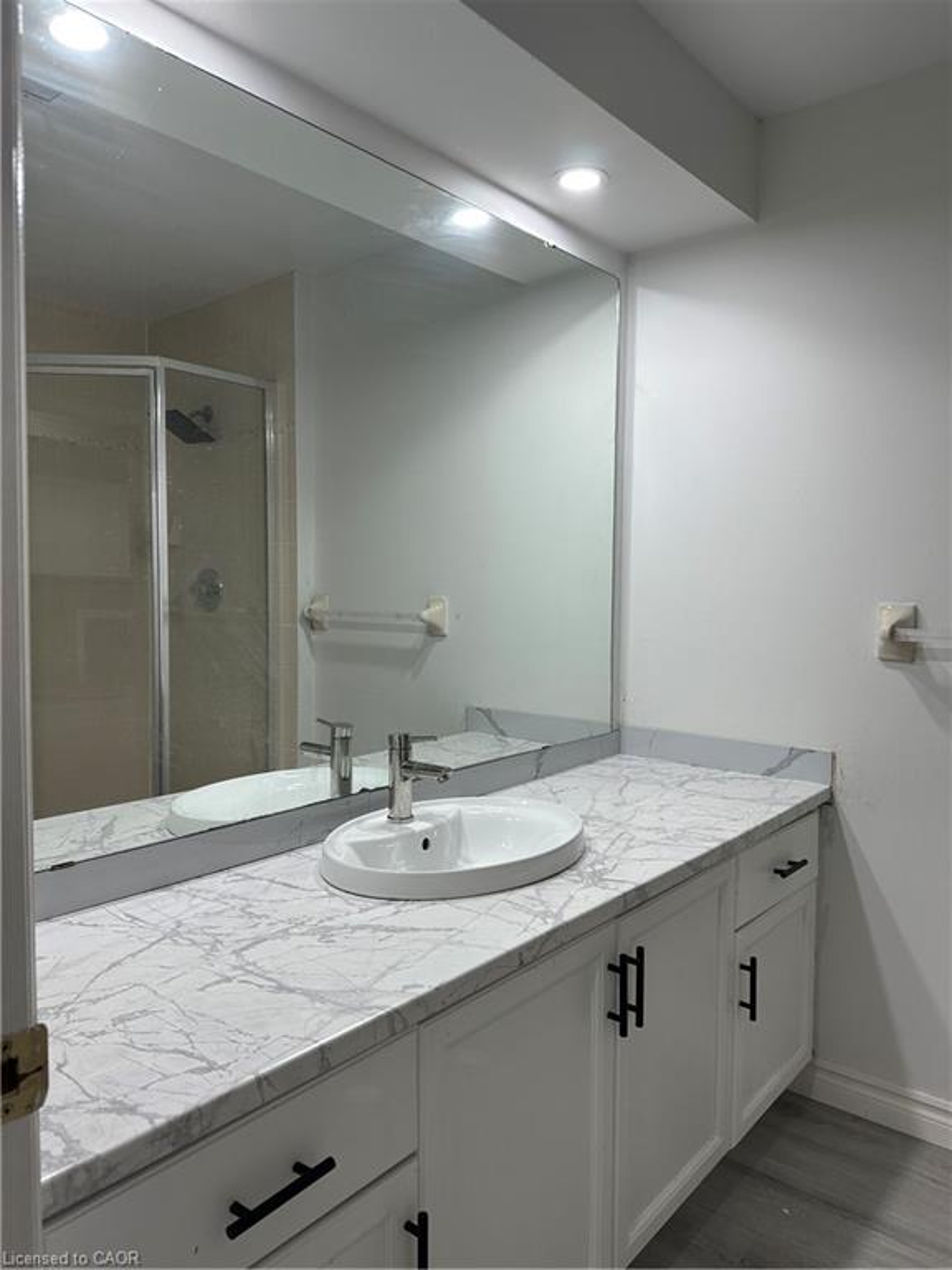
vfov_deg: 71.6
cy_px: 635
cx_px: 476
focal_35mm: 24
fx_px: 880
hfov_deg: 56.8
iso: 100
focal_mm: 6.86
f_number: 1.78
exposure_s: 1/120
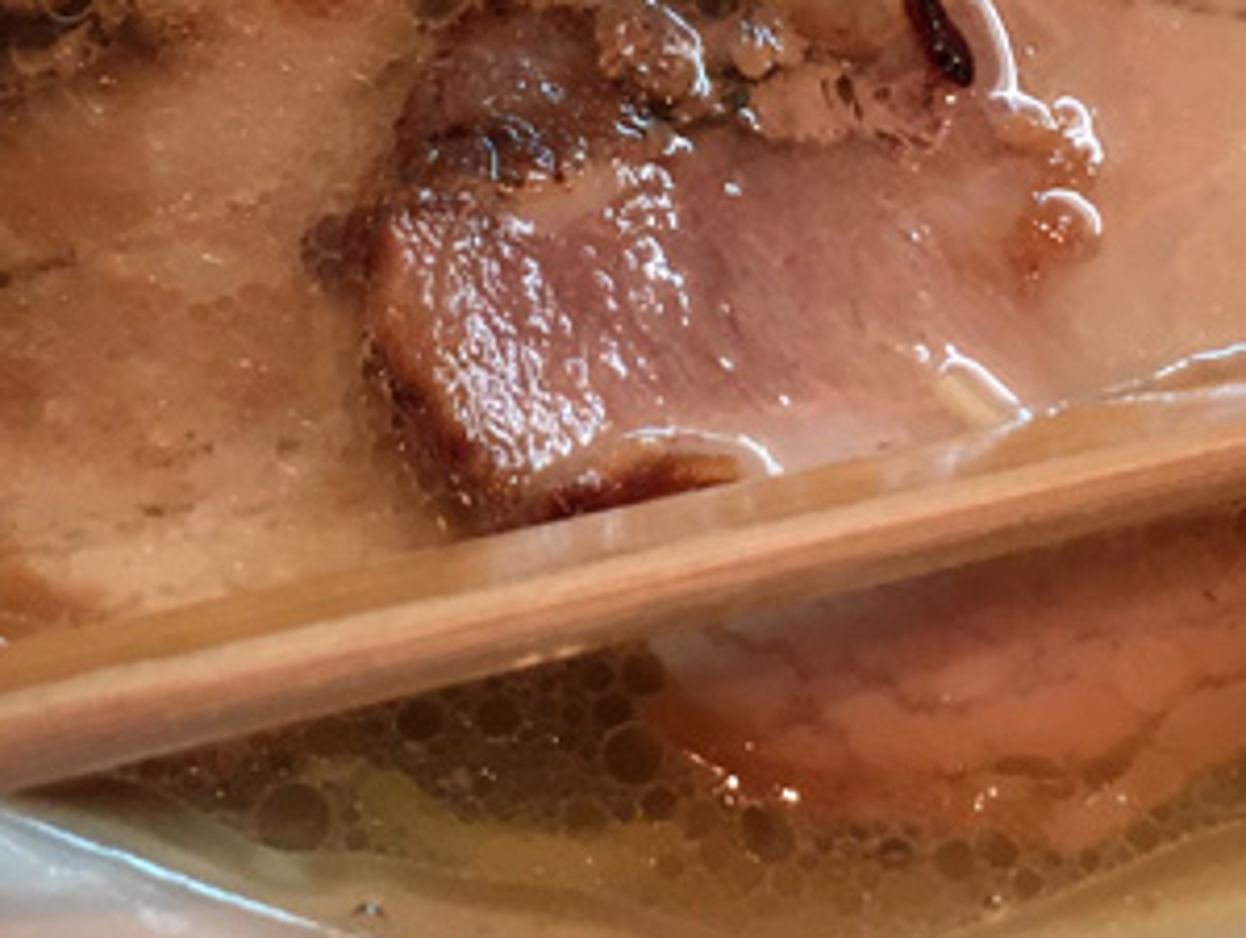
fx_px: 3352
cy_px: -138
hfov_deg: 21.0
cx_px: 783
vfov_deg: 15.4
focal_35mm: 93
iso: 100
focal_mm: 4.15
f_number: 2.2
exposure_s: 1/30
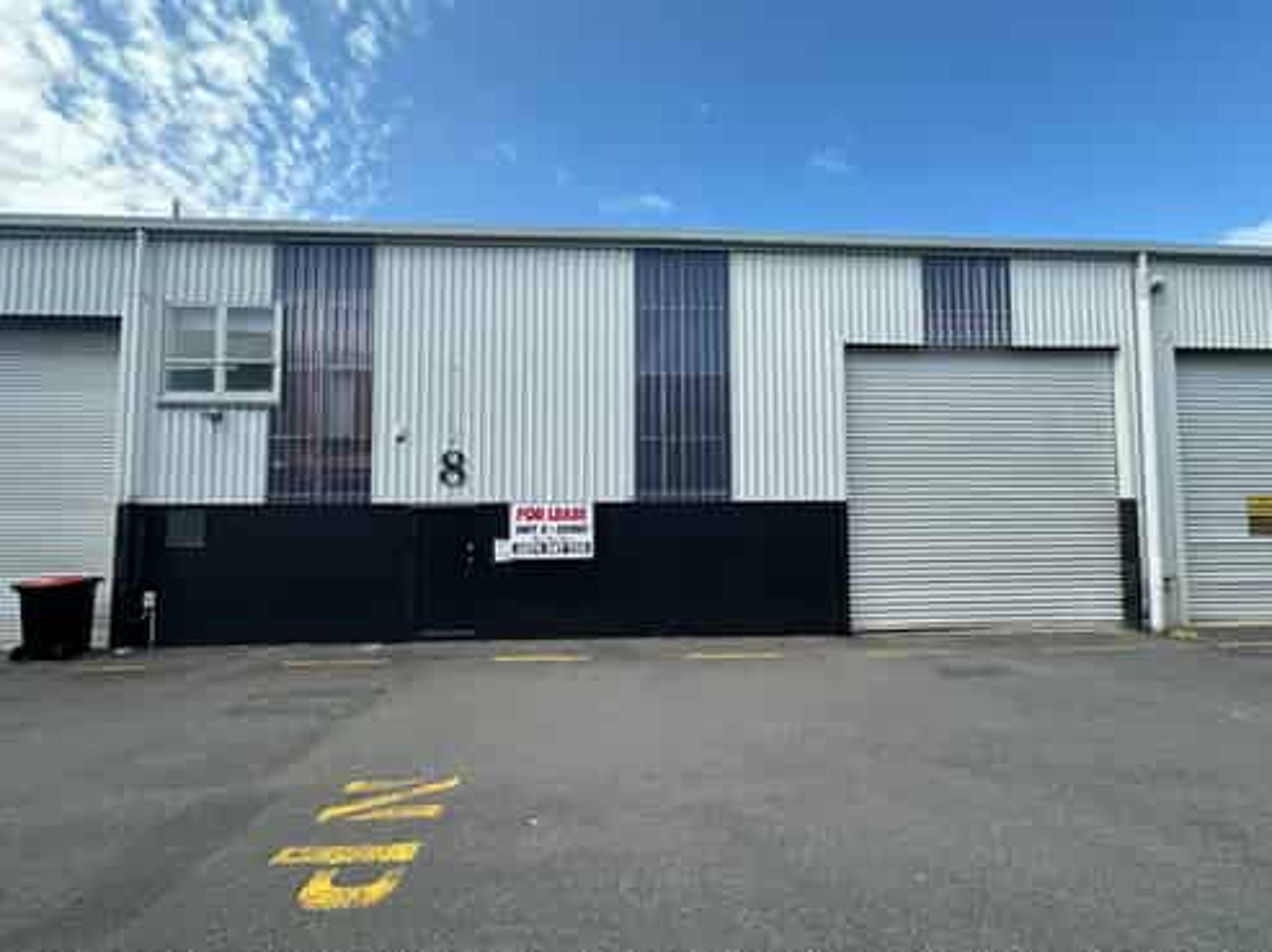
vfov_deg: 85.6
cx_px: 636
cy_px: 476
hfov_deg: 102.1
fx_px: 514
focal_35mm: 14
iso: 40
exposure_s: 1/1072
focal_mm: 2.22
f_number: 2.2
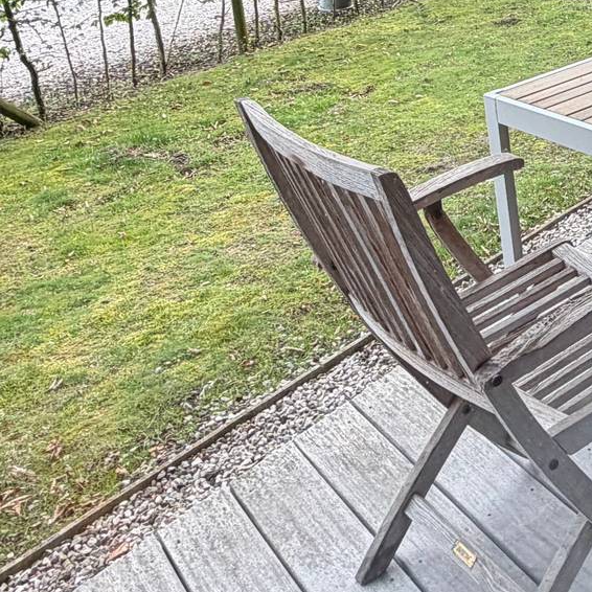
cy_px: -37
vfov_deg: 28.2
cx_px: 668
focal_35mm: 56
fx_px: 1084
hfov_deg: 27.6
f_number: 2.2
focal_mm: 2.22
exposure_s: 1/139
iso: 40
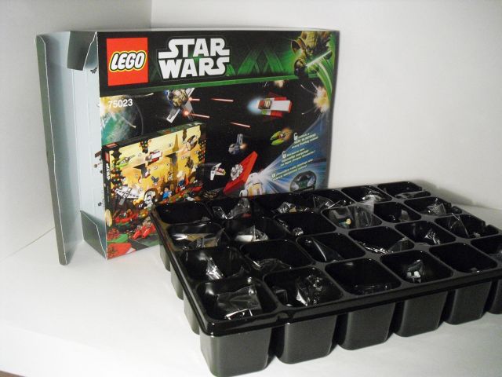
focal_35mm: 36
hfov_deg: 51.4
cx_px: 251
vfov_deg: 39.7
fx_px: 522
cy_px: 188
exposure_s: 1/100
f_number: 3.1
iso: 800
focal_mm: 6.3
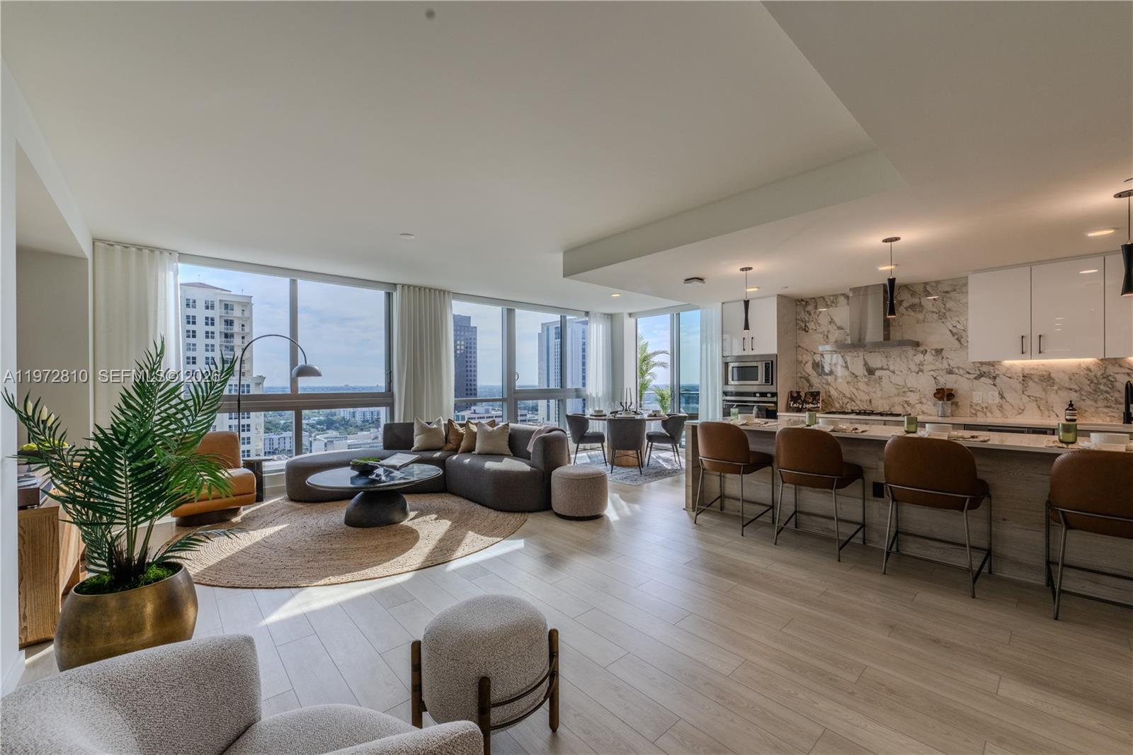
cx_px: 566
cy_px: 378
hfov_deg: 104.3
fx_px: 440
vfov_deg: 81.2
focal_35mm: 14
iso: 400
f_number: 9
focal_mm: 14
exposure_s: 1/1250
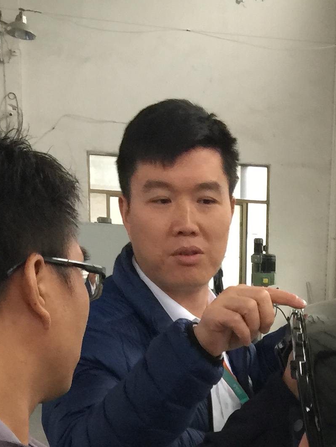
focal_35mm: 89
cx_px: 323
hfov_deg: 16.3
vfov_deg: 19.6
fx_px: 1152
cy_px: 642
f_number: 2.2
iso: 64
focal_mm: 4.15
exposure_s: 1/17
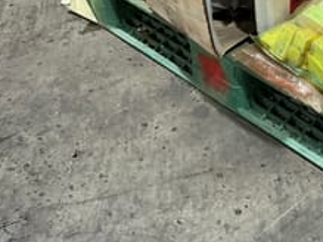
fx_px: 597
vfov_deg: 22.1
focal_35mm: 64
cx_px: 347
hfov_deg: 27.9
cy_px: 1
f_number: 1.8
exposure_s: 1/50
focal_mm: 3
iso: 80
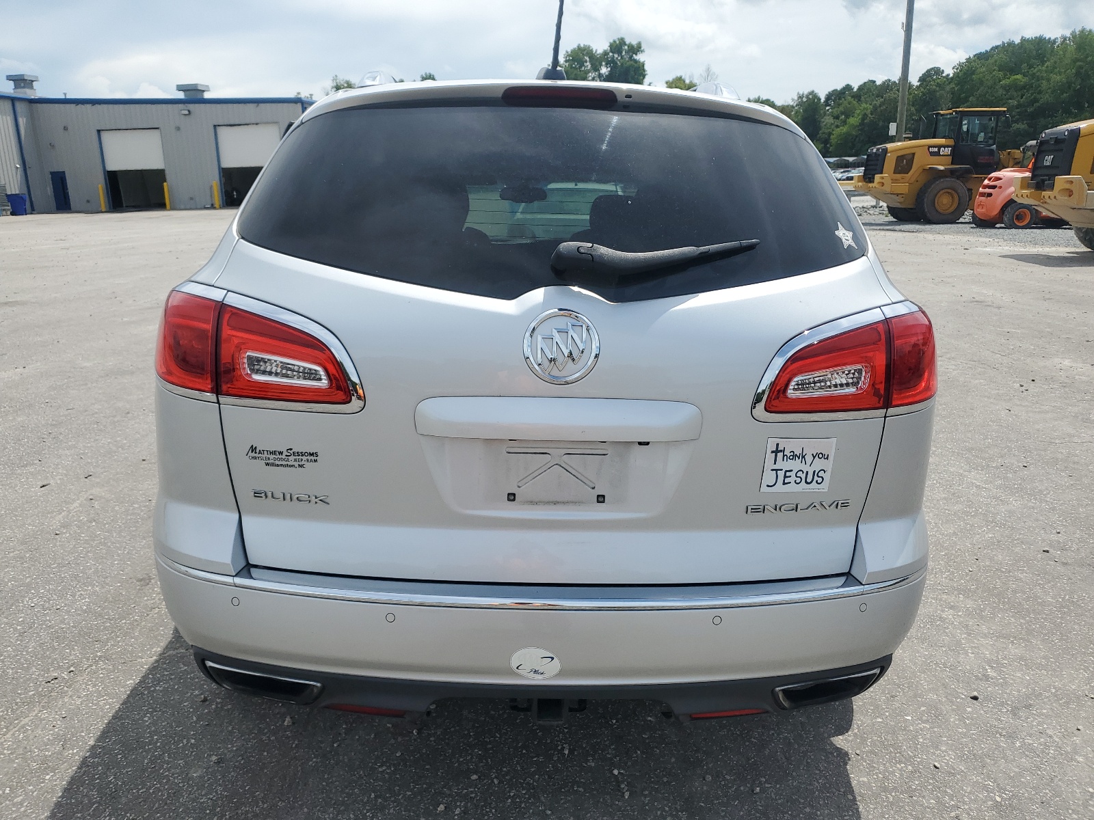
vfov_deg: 53.1
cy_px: 410
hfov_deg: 67.3
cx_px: 547
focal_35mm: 26
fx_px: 822
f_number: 1.5
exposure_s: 1/3333
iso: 50
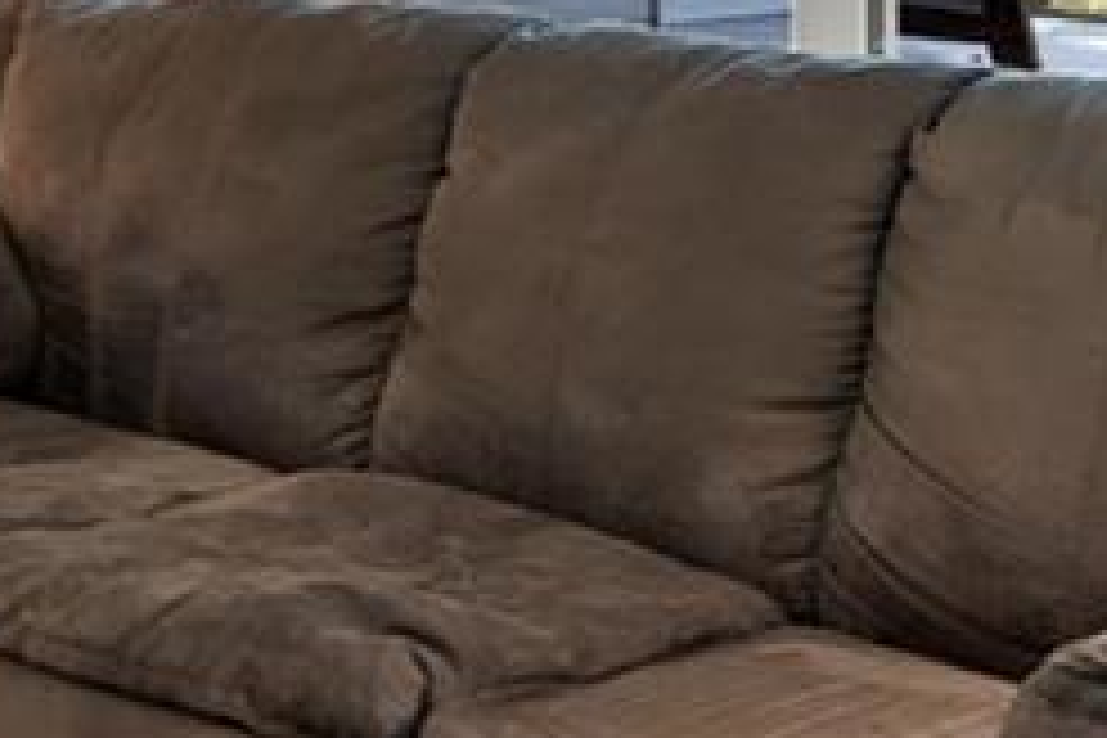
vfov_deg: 12.6
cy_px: -320
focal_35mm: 104
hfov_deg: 16.8
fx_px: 3198
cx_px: -783
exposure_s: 4
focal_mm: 16
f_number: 9
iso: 250
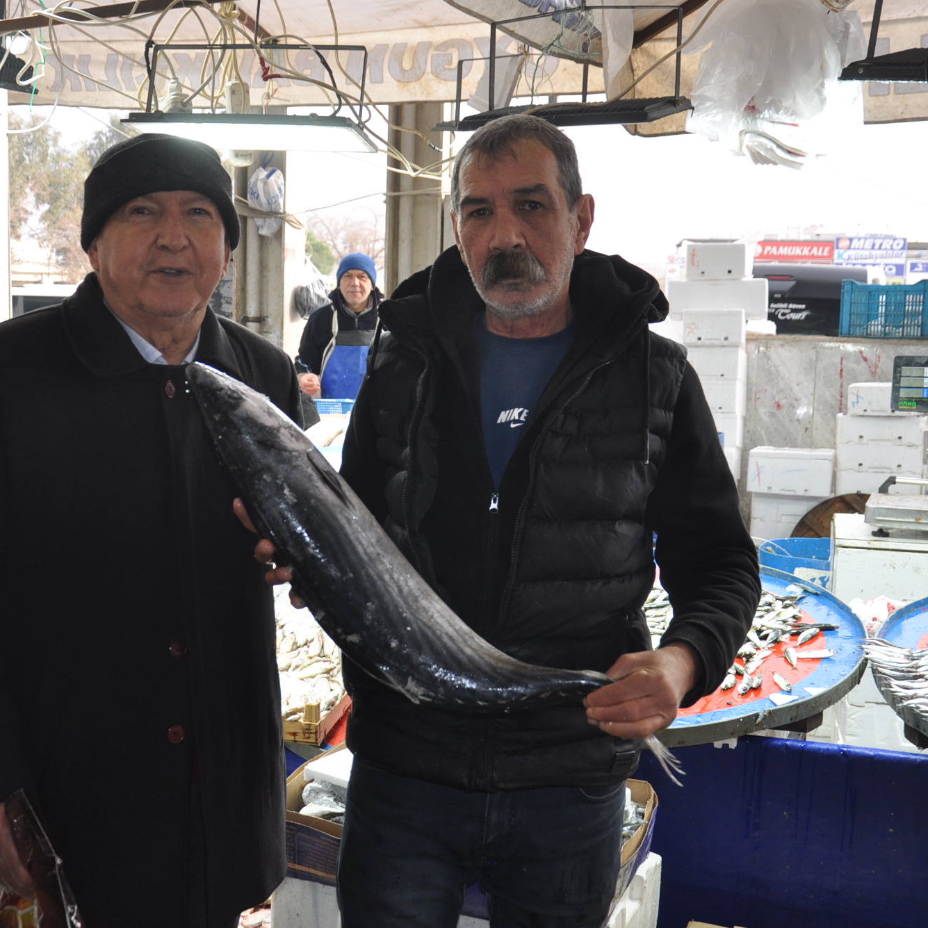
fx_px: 1365
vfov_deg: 37.6
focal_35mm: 45
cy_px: 462
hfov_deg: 37.4
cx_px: 364
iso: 200
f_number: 3.8
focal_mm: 22
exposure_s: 1/200
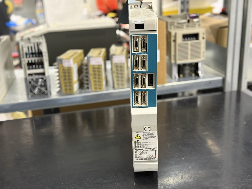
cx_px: 126
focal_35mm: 48
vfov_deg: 30.3
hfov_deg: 39.7
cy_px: 94
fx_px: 349
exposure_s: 1/33
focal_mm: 6.76
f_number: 1.78
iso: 320
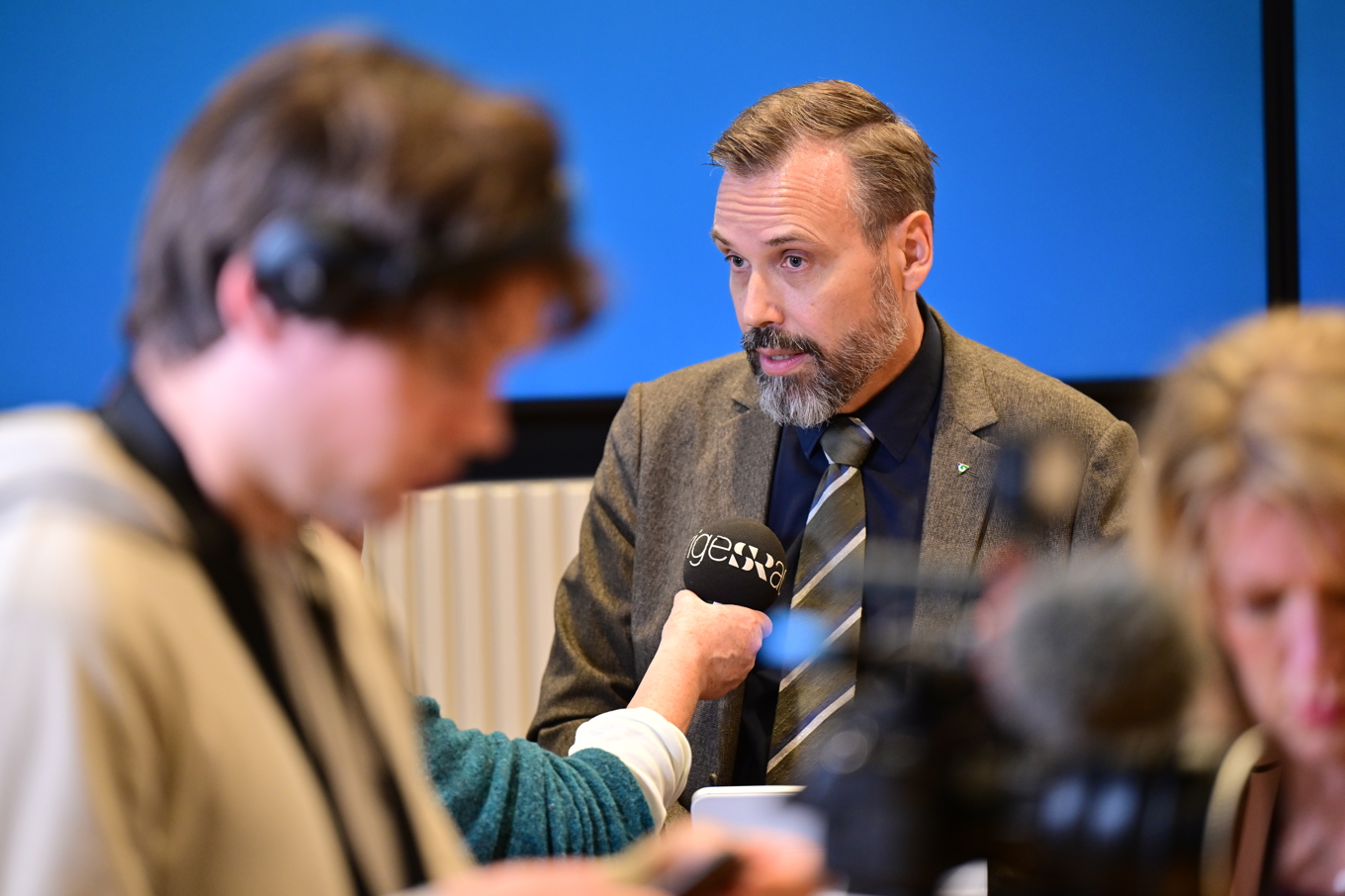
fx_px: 7470
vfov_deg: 6.9
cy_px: 448
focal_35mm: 200
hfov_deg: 10.3
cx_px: 672
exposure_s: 1/125
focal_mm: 200
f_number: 2.8
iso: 1400
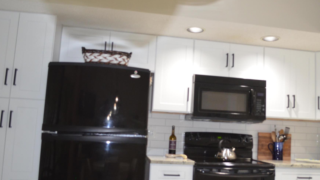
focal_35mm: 37
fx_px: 314
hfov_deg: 53.7
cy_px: 93
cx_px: 188
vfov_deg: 32.0
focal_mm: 20
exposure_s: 1/60
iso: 1250
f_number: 3.8
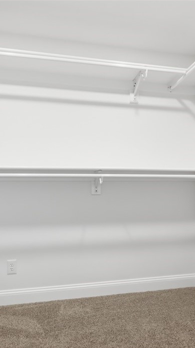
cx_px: 103
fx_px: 212
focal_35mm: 23
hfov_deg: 49.5
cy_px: 182
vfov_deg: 78.7
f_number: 4
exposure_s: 1/500
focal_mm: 14
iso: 400
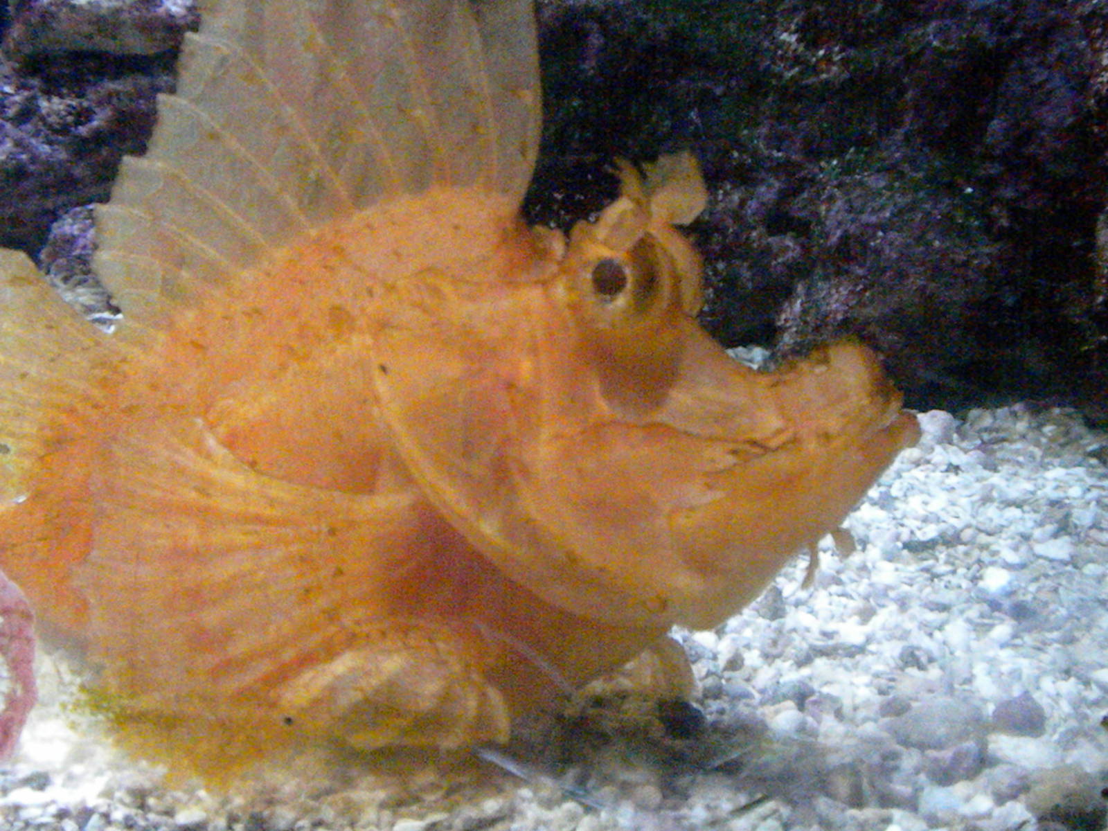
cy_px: 416
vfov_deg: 28.0
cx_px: 554
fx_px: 1664
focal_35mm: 52
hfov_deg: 36.8
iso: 3200
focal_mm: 9.1
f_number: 4.3
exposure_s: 1/245
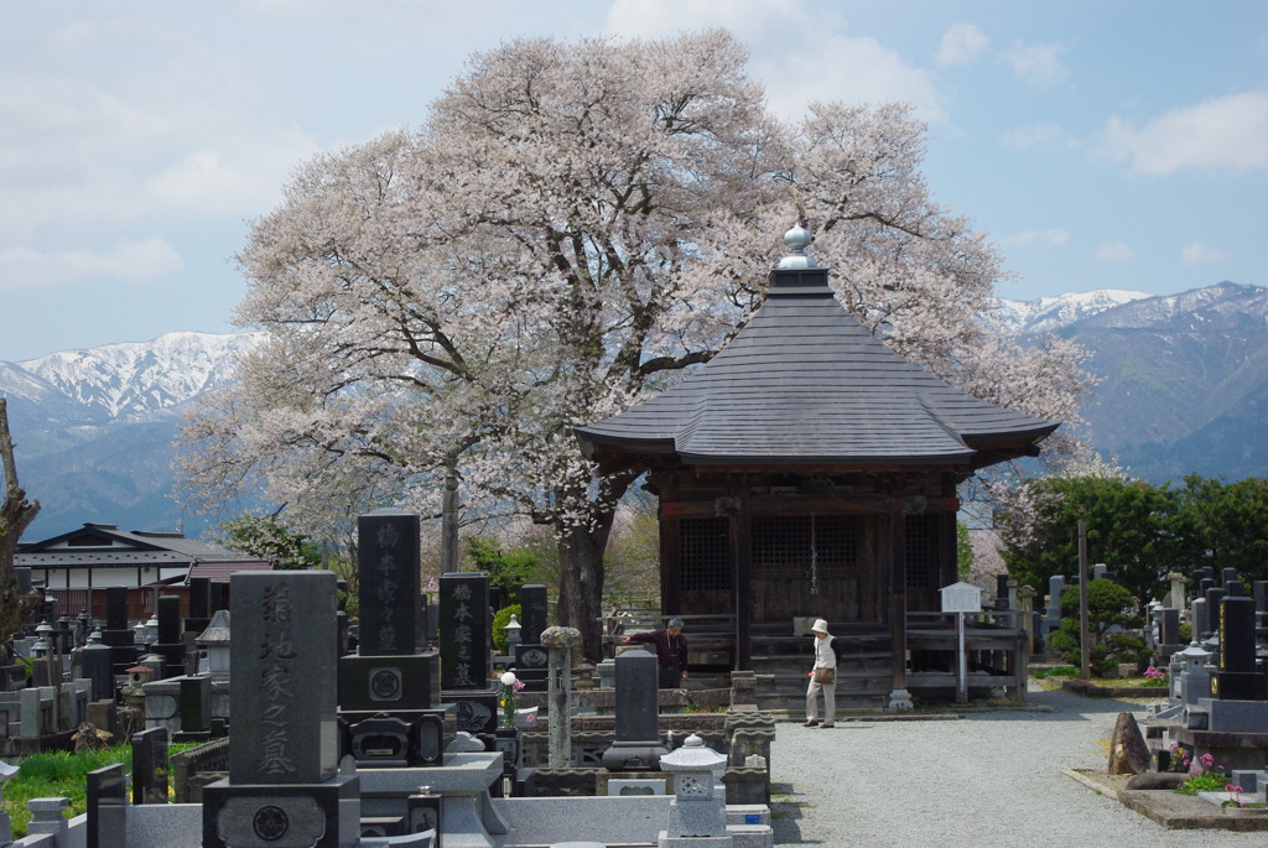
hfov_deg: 28.0
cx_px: 634
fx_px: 2538
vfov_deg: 19.0
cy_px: 424
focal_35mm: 72
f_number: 5.6
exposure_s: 1/1000
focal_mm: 47.5
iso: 200
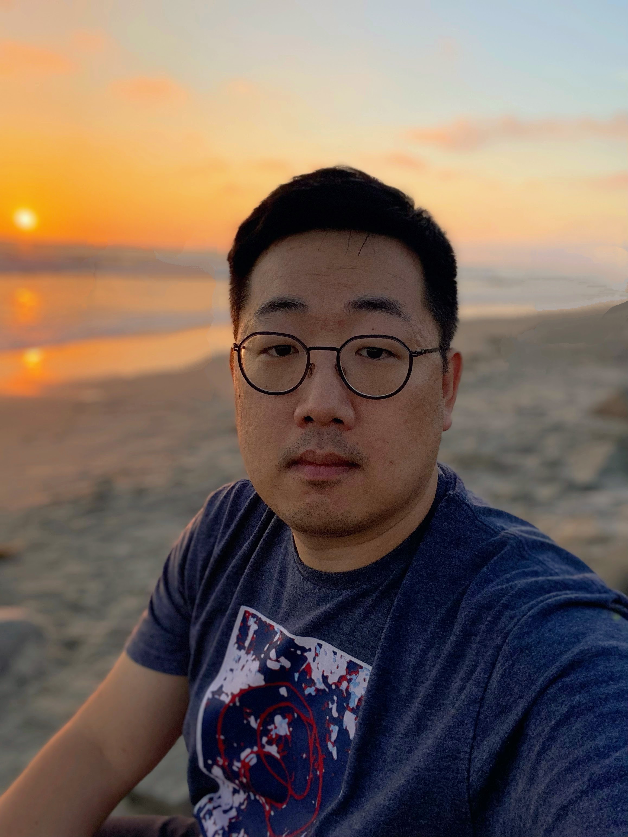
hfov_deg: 46.8
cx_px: 314
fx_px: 726
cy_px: 418
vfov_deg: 60.0
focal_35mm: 30
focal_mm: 2.71
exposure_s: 1/400
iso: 25
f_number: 2.2
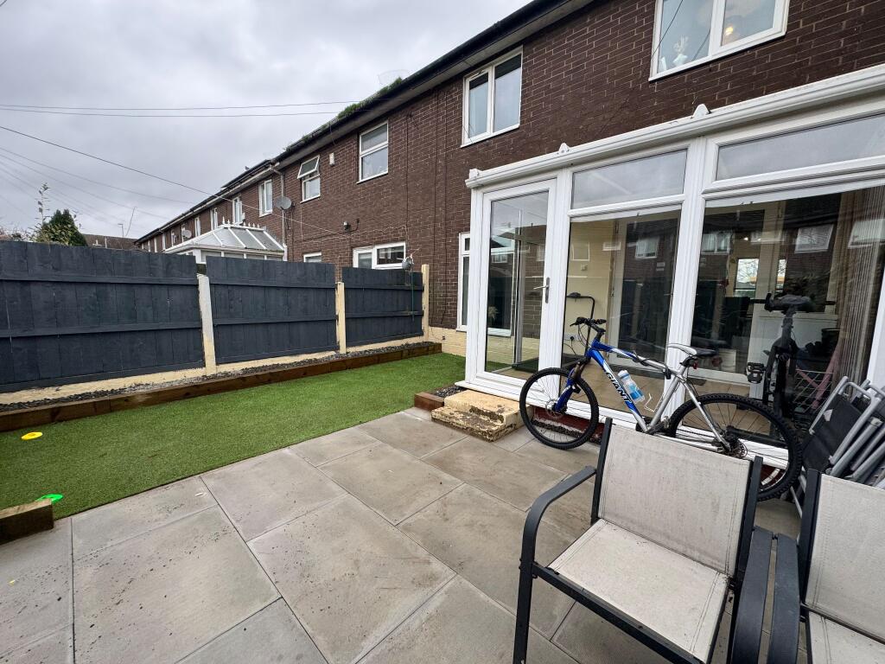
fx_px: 358
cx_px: 442
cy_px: 332
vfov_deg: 85.7
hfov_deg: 102.1
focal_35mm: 14
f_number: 2.2
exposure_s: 1/99
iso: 80
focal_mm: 2.22
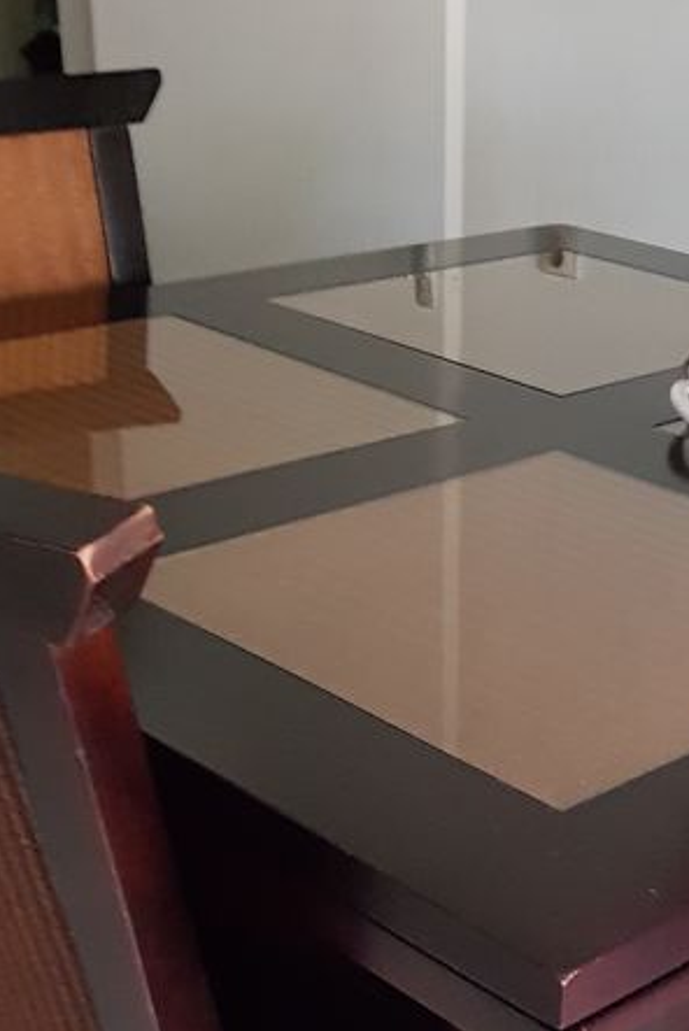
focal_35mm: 61
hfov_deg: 21.9
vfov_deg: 31.8
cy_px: 861
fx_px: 1748
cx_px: 594
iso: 640
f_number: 1.7
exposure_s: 1/10
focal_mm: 4.2
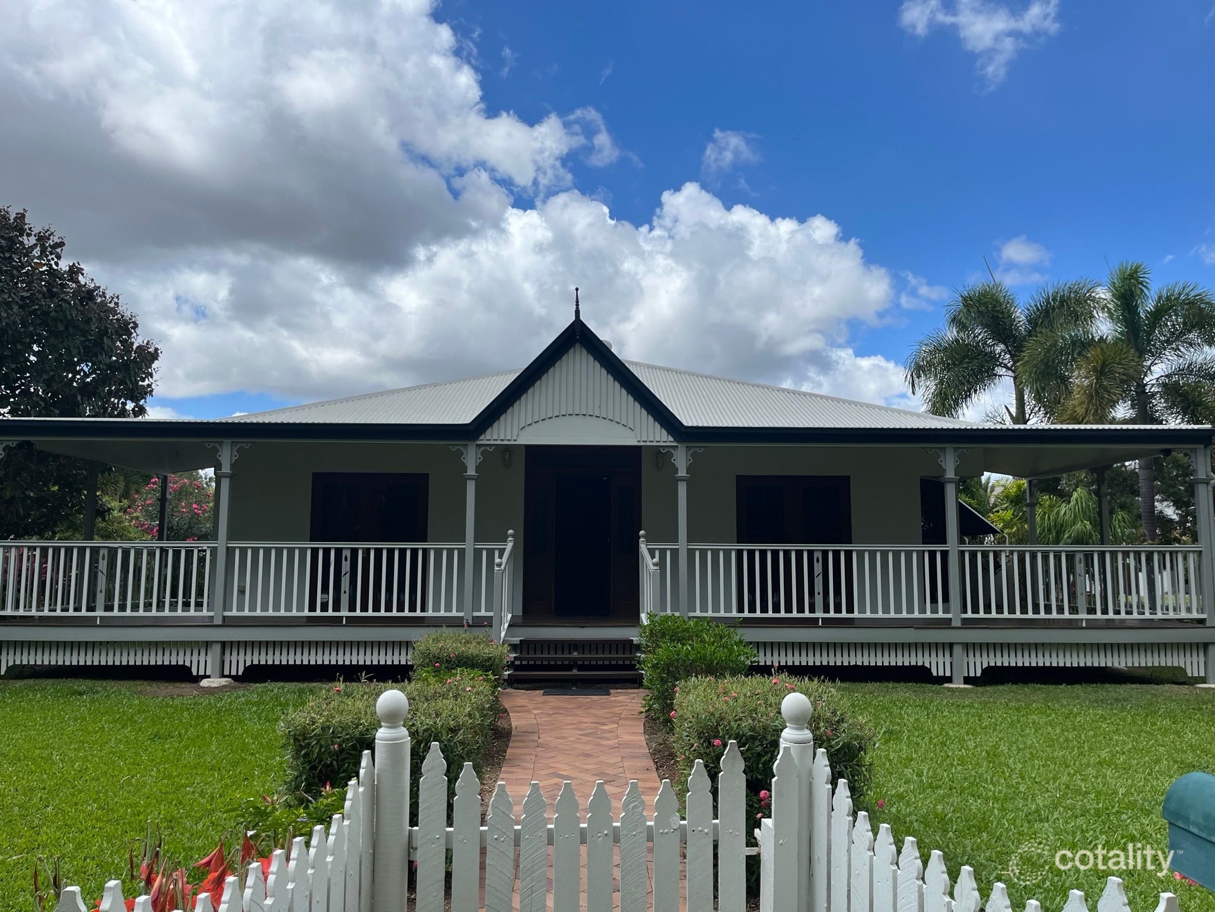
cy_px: 456
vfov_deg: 53.1
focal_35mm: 26
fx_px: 913
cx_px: 608
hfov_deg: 67.3
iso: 50
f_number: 1.6
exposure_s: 1/5076
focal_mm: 5.1
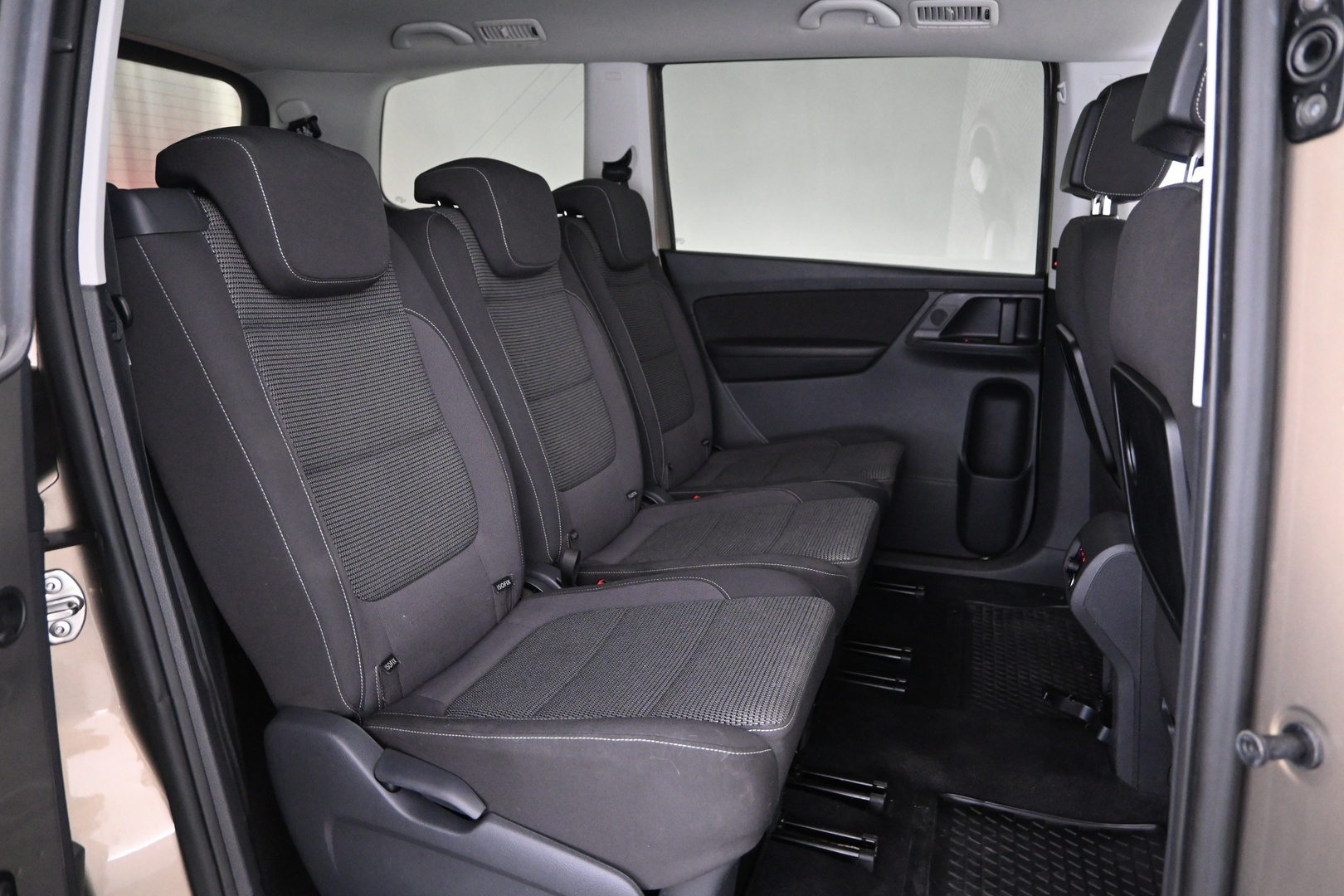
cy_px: 448
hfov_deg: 73.7
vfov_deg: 53.1
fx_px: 896
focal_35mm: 24
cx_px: 672
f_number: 3.5
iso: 3200
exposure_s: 1/15
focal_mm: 16
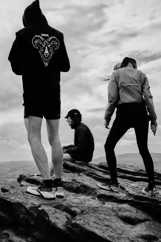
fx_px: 309
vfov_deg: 42.7
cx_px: 80
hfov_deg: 29.2
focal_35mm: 46
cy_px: 121
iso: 800
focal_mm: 46
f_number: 6.3
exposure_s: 1/2500
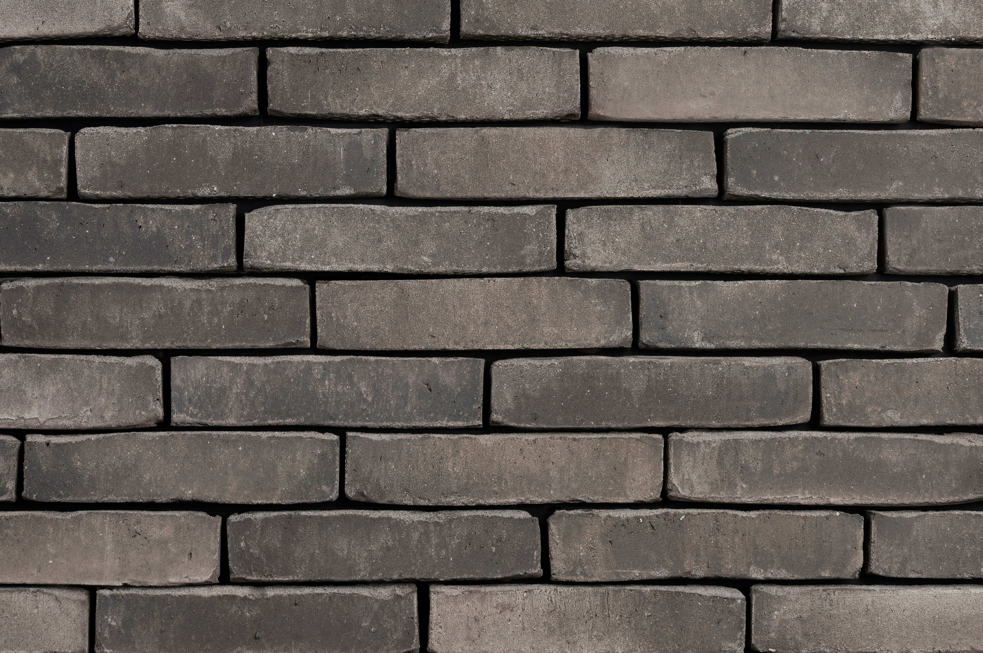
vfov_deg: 21.5
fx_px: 1718
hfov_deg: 31.9
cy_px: 326
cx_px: 492
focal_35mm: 63
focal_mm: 42
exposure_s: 1/125
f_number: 11
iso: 100
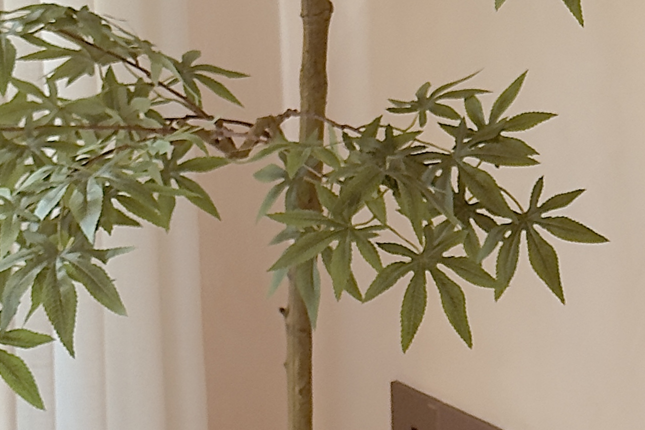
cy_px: 166
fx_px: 2795
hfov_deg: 12.9
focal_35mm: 156
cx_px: 686
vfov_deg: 8.8
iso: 200
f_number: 1.78
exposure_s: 1/60
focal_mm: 6.76
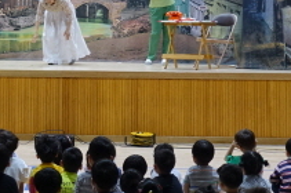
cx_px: 3
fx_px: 1146
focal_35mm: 142
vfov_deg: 9.5
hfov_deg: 14.3
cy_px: -13
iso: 400
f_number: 2.8
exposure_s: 1/50
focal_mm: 18.51
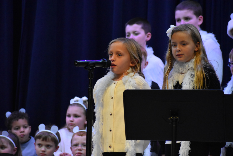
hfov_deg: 8.3
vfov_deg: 5.6
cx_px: 116
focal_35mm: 248
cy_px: 78
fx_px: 1602
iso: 3200
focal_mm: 165
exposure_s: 1/200
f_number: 5
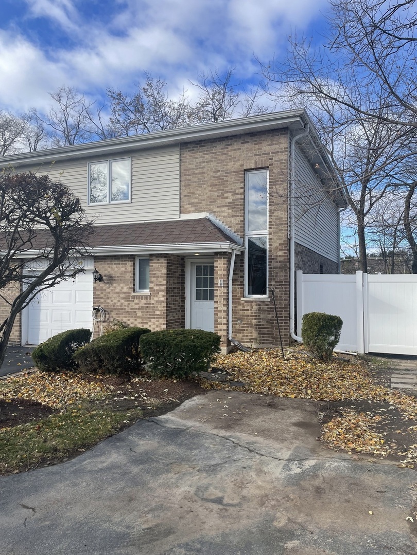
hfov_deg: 53.1
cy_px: 278
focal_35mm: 26
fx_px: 418
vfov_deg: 67.3
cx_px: 208
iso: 32
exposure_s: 1/1553
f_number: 1.6
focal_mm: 4.2
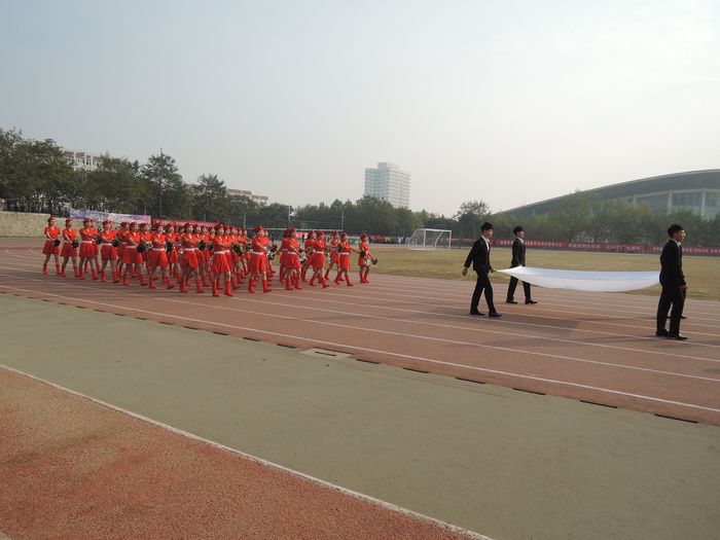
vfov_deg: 56.8
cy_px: 270
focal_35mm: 24
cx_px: 360
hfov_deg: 71.6
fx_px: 499
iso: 80
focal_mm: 5.1
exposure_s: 1/160
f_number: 2.8
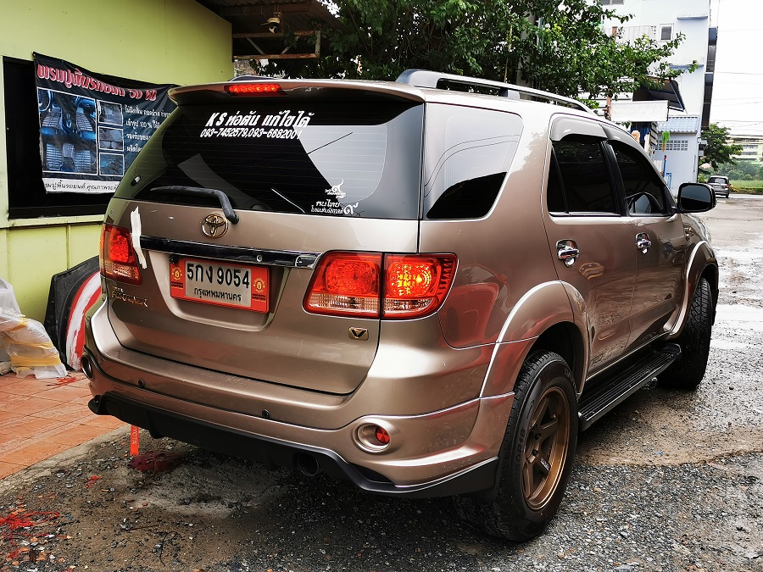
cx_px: 382
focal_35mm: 37
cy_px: 286
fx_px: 816
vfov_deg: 38.7
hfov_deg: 50.1
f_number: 1.8
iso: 50
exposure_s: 1/532
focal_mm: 5.58
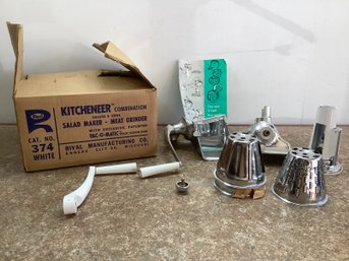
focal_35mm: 31
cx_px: 174
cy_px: 130
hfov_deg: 58.4
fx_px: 312
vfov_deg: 45.4
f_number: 2.4
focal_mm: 3.3
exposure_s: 1/100
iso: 80
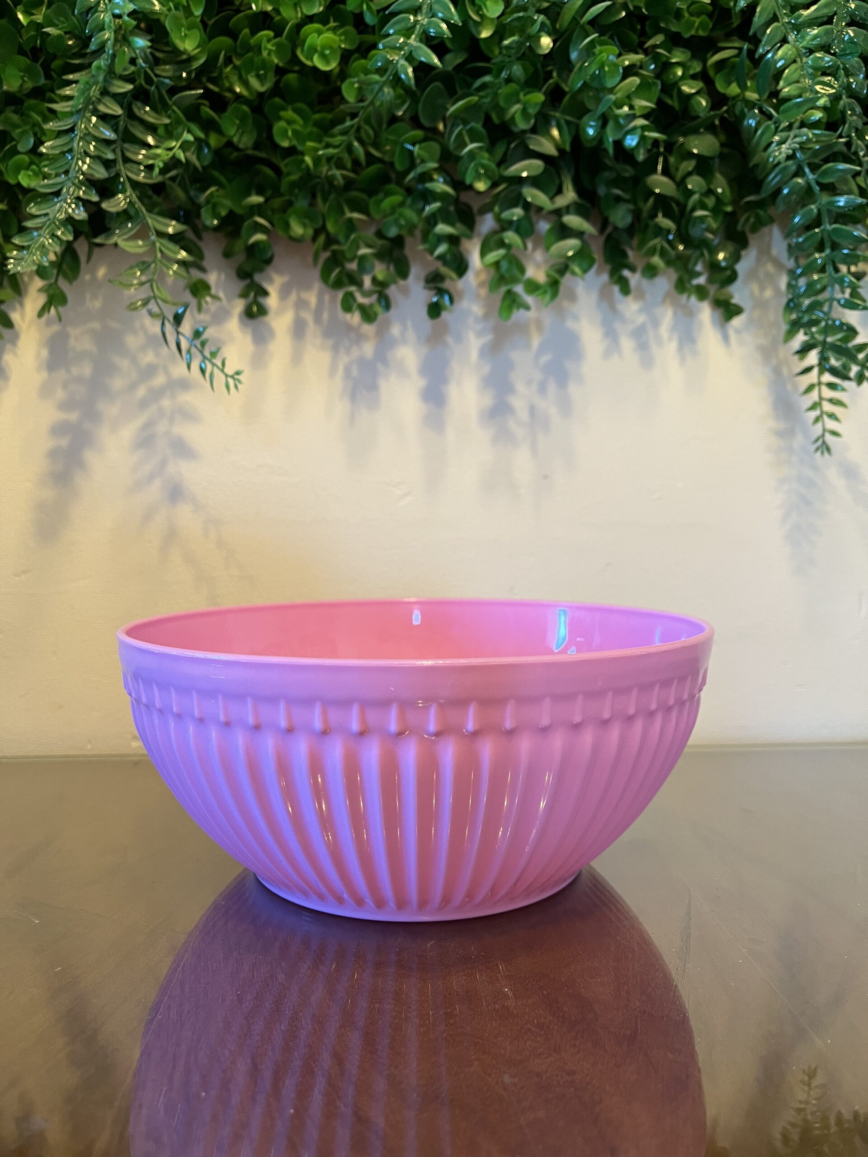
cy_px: 578
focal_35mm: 26
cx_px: 434
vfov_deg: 67.3
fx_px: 869
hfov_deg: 53.1
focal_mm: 5.1
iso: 125
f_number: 1.6
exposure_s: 1/50
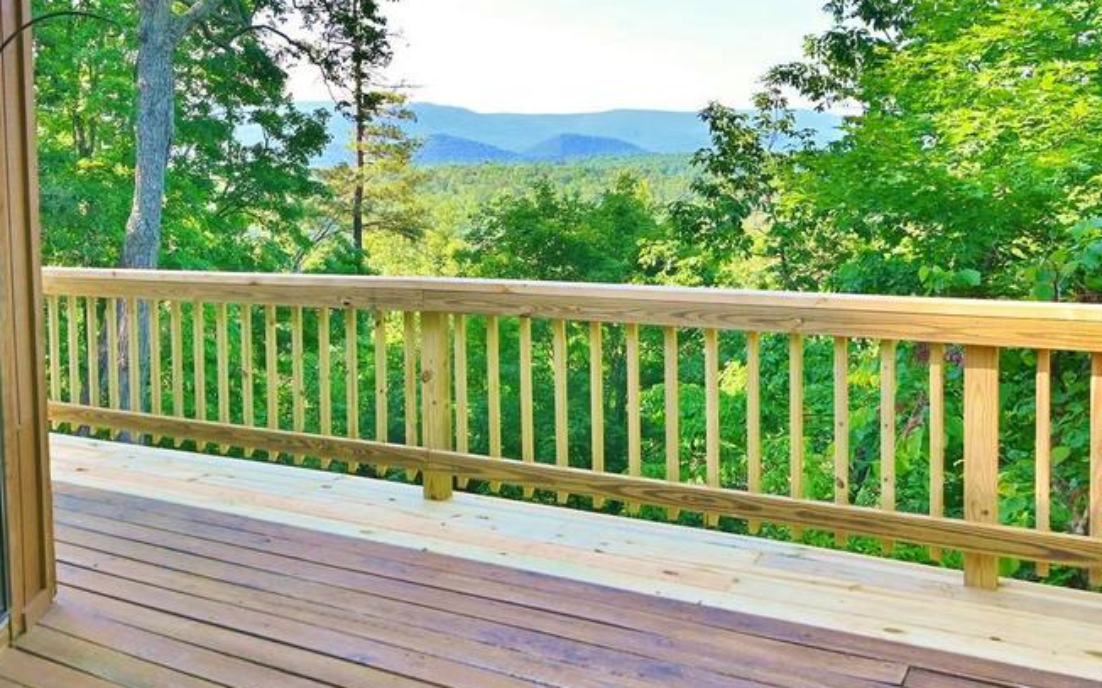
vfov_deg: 34.9
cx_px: 370
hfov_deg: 53.0
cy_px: 220
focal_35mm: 36
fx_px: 1081
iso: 200
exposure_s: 1/250
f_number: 5
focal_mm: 16
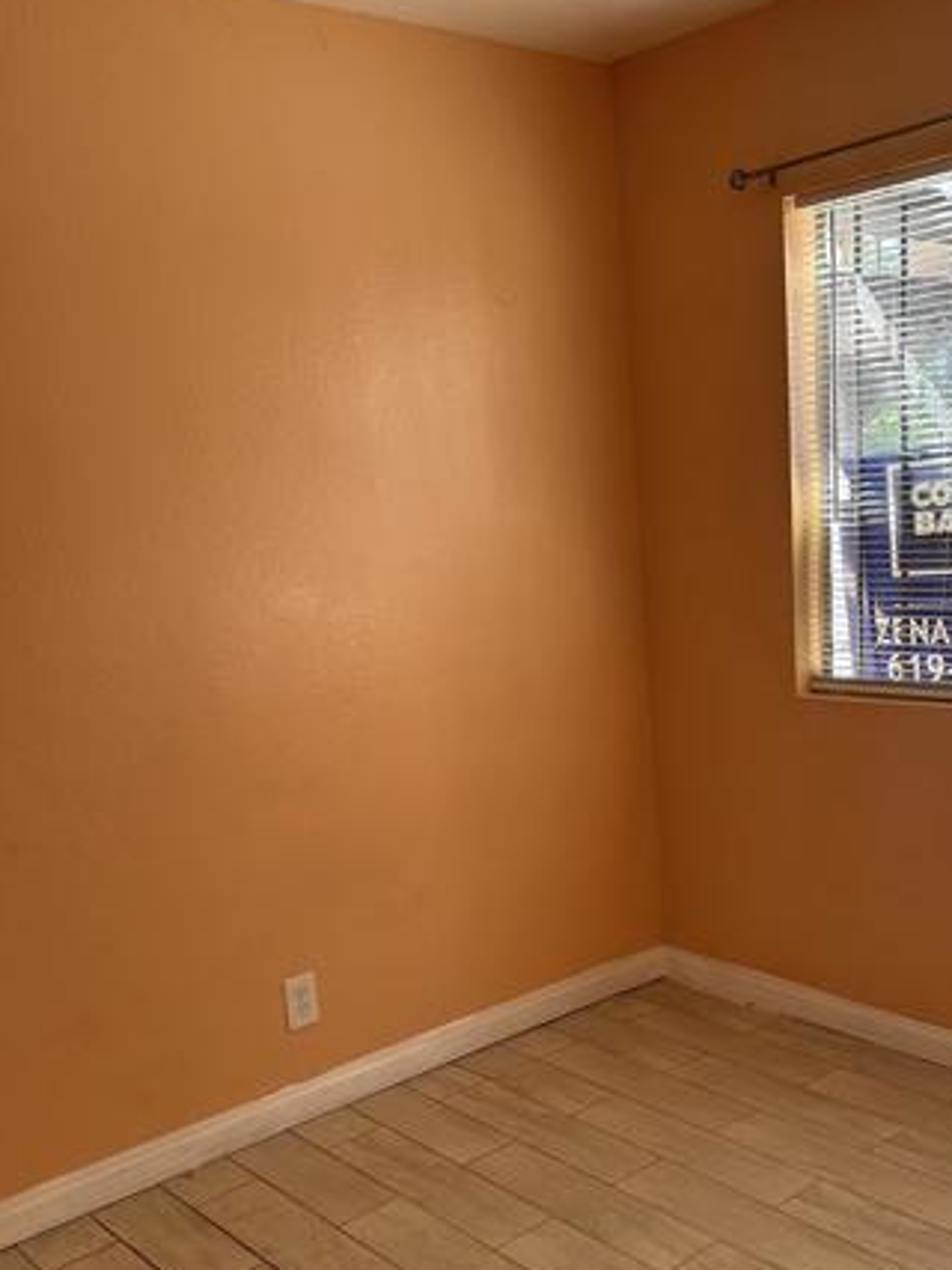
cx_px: 613
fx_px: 1321
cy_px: 812
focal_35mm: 36
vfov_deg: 50.7
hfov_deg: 39.3
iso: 100
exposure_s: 1/162
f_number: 1.78
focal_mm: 6.86
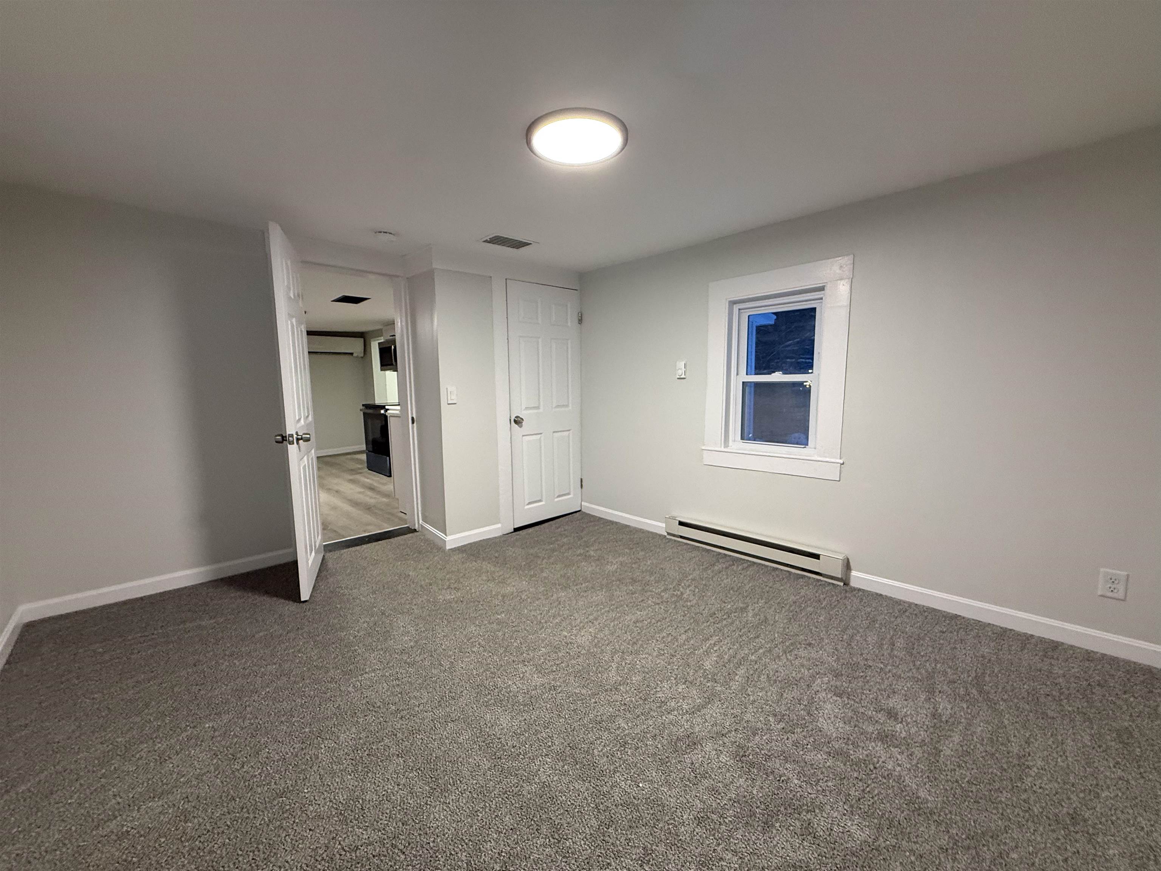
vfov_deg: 85.7
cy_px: 436
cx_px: 580
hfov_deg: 102.1
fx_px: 470
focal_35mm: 14
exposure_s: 1/60
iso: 320
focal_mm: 2.22
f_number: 2.2
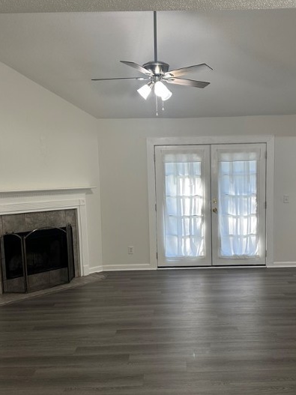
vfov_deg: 52.5
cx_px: 175
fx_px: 399
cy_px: 217
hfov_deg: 40.5
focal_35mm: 35
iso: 160
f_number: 1.78
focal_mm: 6.86
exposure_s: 1/60
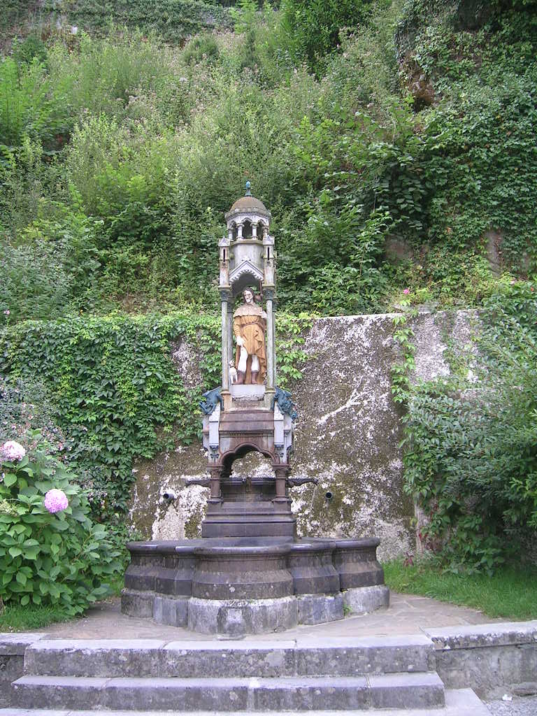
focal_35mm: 35
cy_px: 358
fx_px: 724
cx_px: 268
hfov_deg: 40.7
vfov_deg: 52.6
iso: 57
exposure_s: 1/30
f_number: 2.8
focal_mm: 5.4
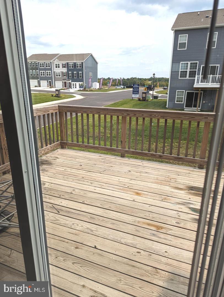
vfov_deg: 71.5
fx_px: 207
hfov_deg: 56.9
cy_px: 148
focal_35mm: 24
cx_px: 112
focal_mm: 6.81
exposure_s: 1/1167
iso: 48
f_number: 1.85
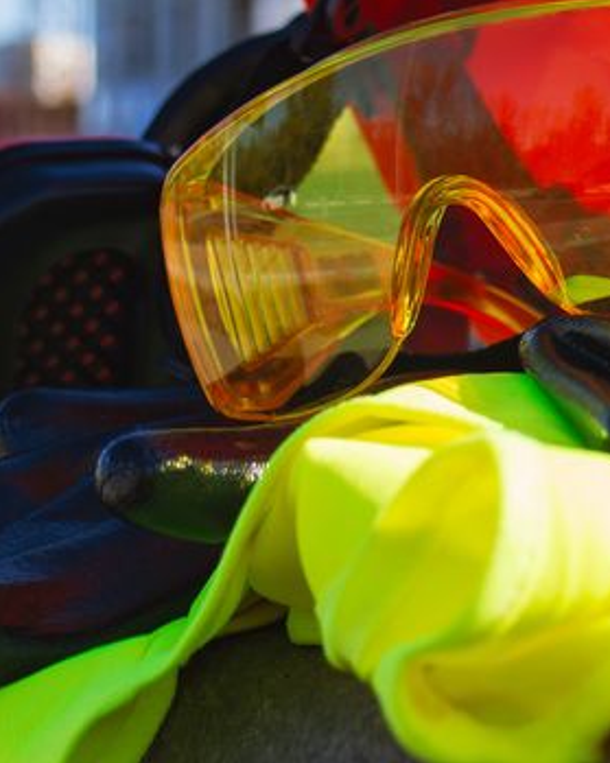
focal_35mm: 122
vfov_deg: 15.6
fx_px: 2754
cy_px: 118
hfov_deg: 12.4
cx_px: 687
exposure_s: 1/500
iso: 100
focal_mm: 28
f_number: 4.5
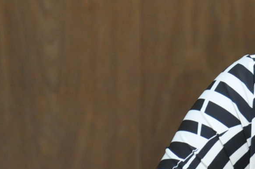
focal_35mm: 581
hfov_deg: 3.5
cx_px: 333
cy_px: 28
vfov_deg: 2.4
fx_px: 4110
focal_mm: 105
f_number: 5.6
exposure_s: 1/100
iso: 2000
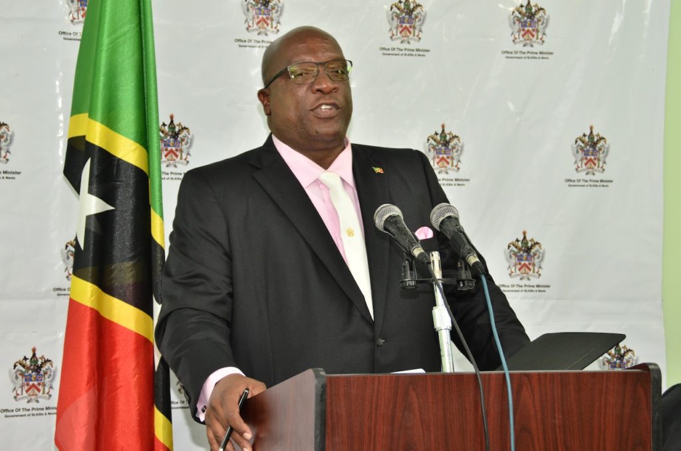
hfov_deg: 17.5
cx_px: 340
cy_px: 226
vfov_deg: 11.7
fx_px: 2208
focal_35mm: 117
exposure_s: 1/60
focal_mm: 78
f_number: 5.6
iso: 500
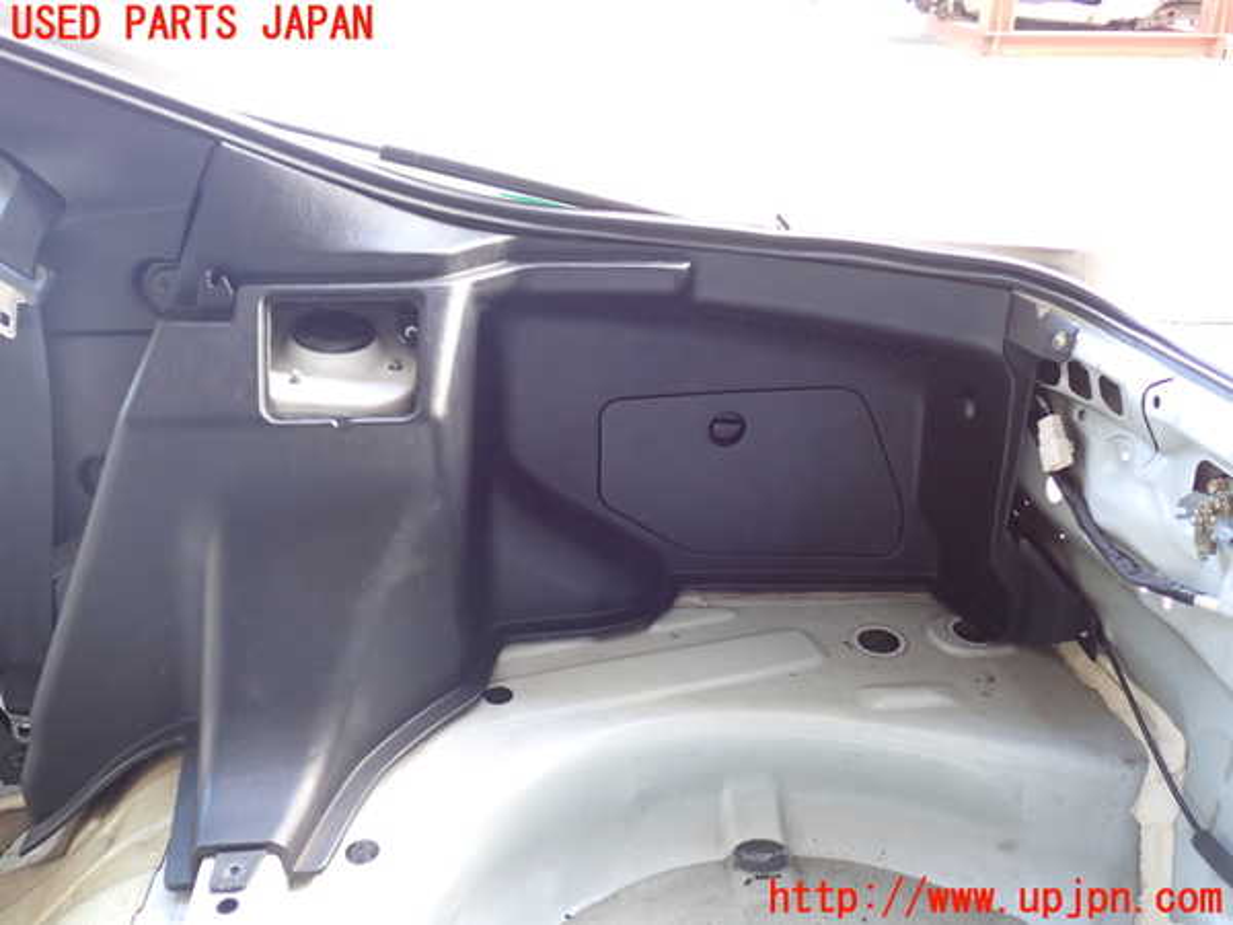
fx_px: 1140
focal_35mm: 32
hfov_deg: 56.8
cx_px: 616
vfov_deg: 44.2
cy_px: 462
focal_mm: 5.79
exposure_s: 1/30
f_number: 2.4
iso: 200
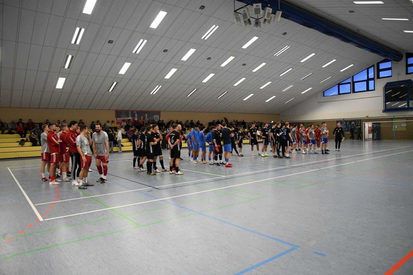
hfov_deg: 73.8
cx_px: 206
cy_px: 138
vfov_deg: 53.1
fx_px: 275
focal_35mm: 24
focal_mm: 24
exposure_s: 1/800
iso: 5000
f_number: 2.8
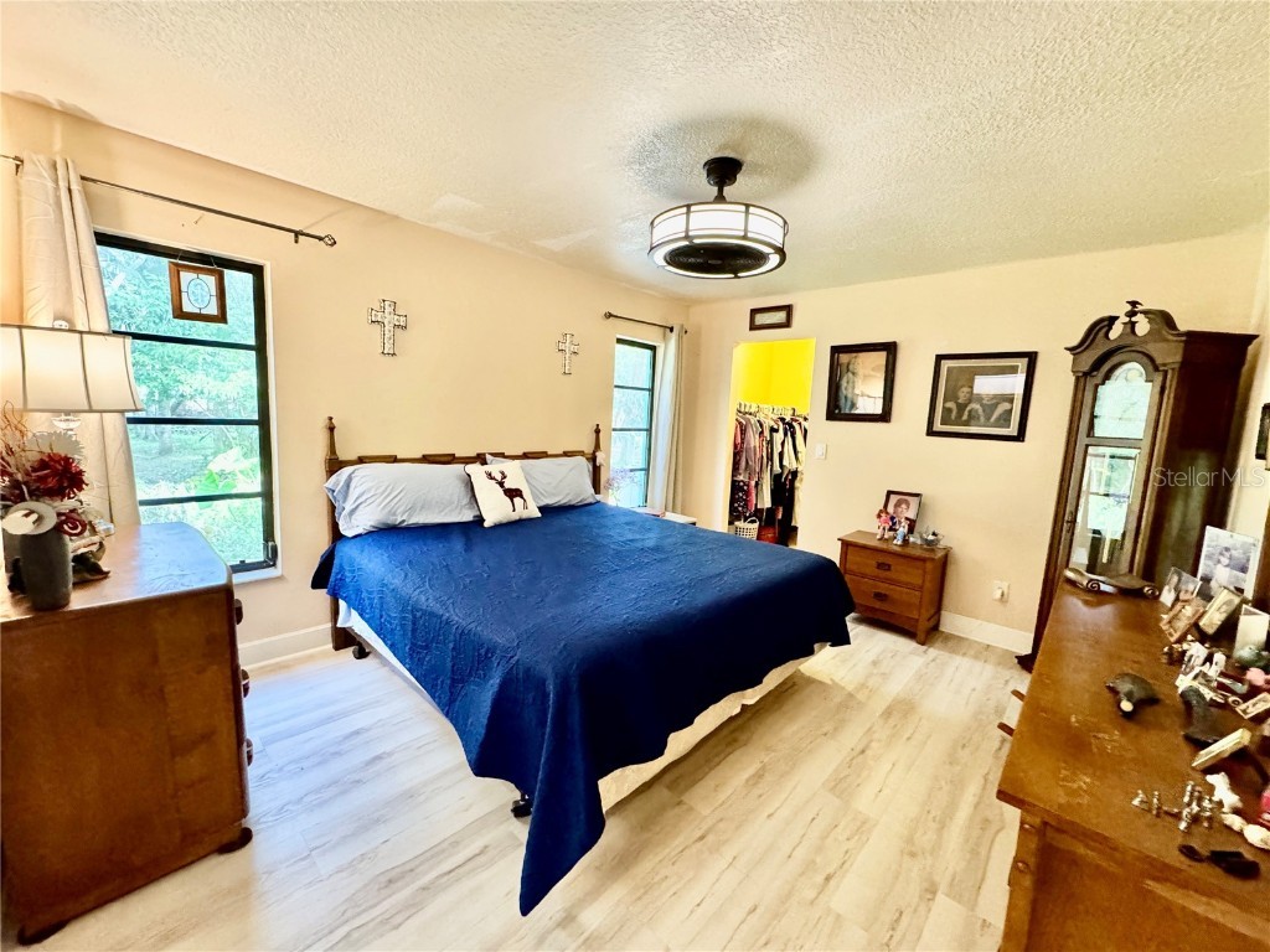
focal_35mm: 14
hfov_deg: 102.1
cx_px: 635
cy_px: 476
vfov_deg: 85.7
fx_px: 514
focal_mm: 2.22
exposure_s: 1/60
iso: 800
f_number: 2.2
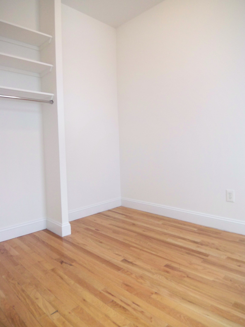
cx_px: 122
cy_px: 164
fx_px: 217
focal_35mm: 23
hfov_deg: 58.9
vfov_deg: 73.9
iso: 200
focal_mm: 3.8
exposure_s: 1/20
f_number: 2.8
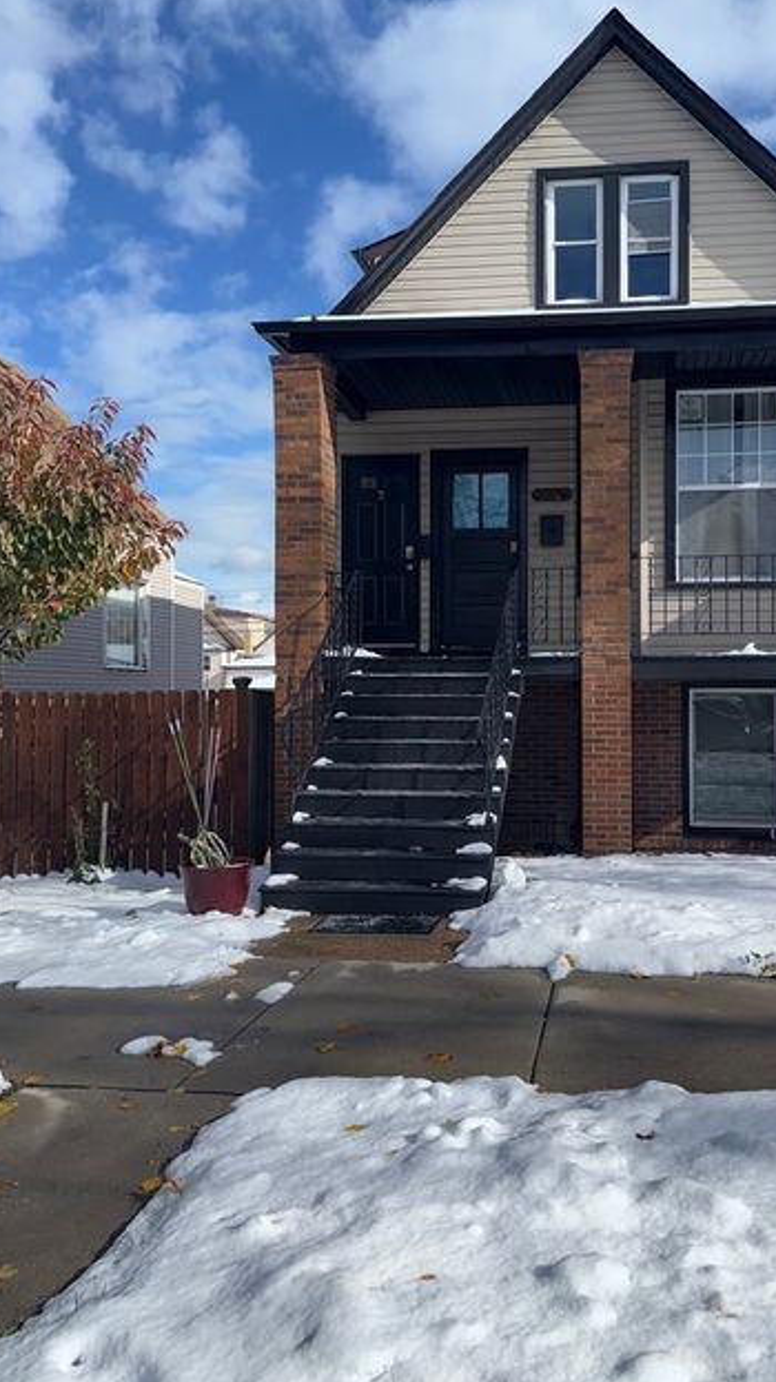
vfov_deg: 67.9
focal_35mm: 28
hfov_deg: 41.1
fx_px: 1025
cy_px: 658
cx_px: 501
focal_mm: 6.76
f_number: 1.78
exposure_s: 1/6711
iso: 100
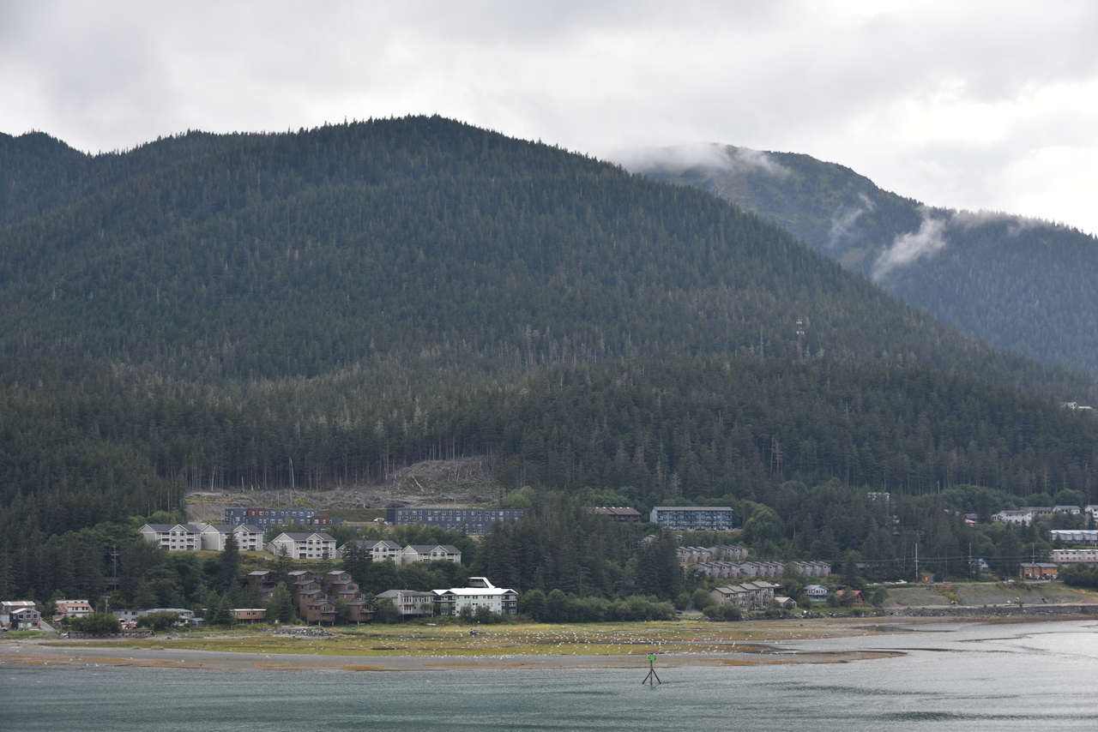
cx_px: 549
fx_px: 2074
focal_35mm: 68
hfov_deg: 29.6
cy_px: 366
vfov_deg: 20.0
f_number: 5.6
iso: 100
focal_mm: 68
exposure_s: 1/160
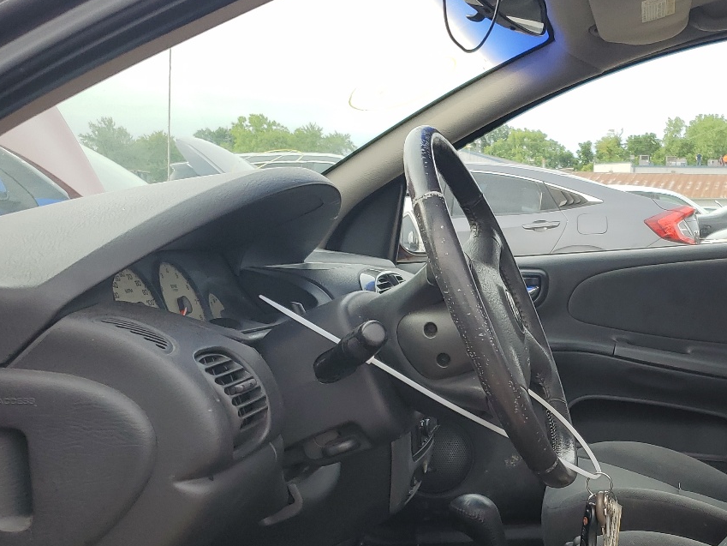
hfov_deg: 37.4
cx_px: 593
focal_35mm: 49
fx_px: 1029
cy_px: 422
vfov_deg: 29.1
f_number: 1.5
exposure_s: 1/500
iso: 50
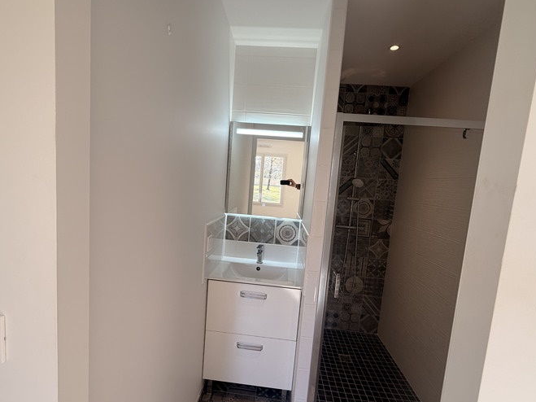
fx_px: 263
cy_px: 209
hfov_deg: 91.0
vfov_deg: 74.7
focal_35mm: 17
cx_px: 260
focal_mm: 2.22
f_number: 2.2
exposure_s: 1/100
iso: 50
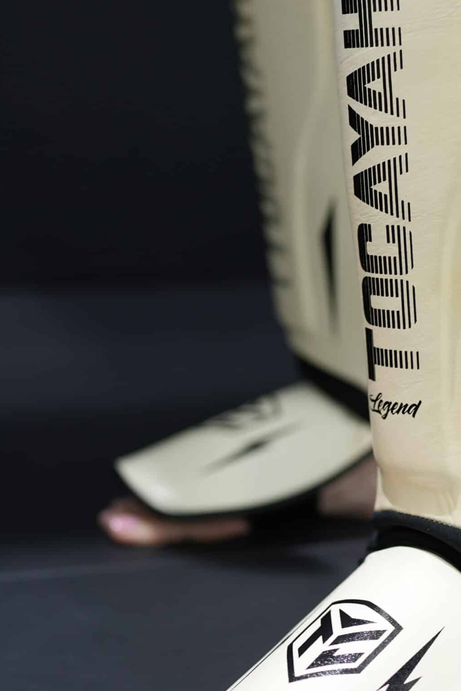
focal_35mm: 87
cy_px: 324
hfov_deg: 15.6
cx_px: 362
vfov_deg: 23.4
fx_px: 1671
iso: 250
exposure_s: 1/100
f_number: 1.6
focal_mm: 35
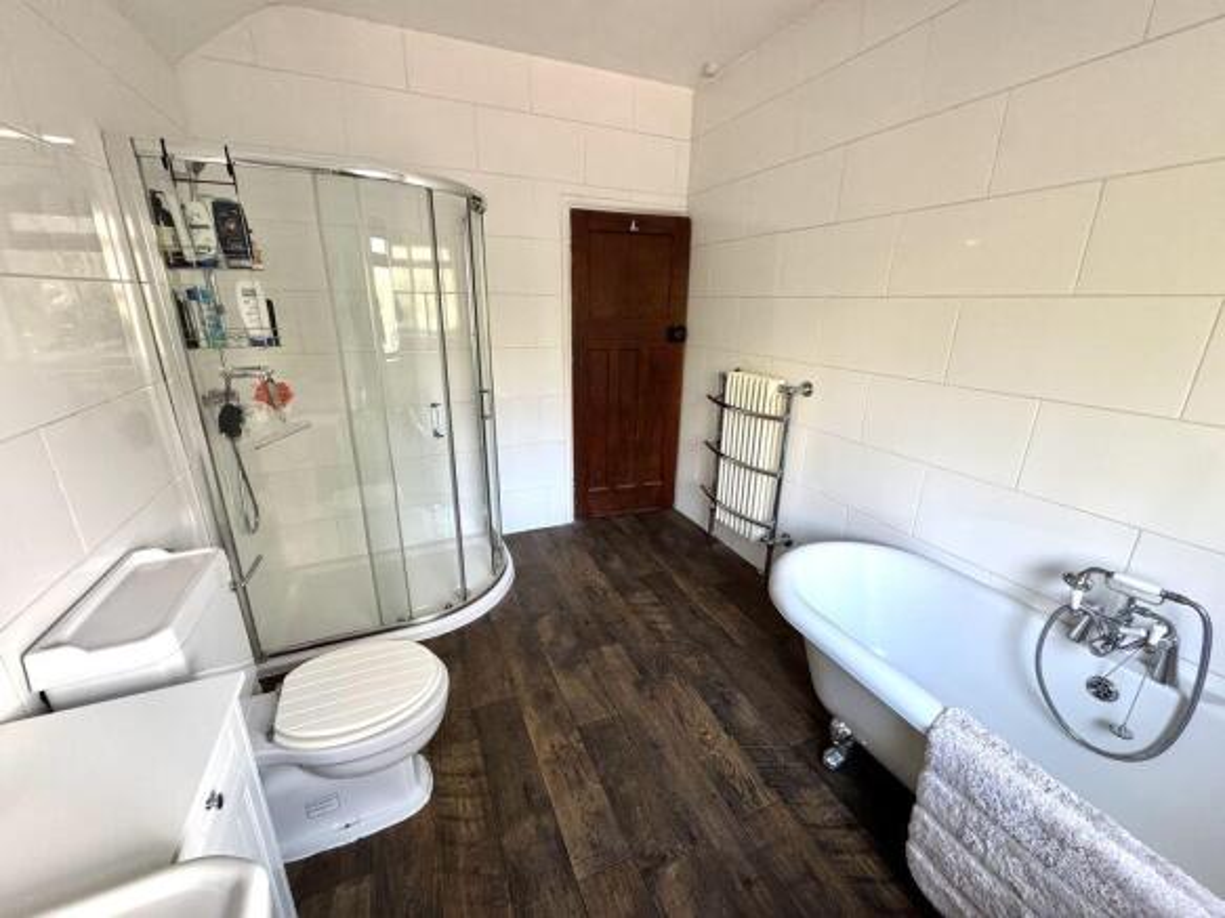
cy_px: 459
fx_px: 495
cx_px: 612
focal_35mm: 14
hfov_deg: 102.1
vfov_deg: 85.7
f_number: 2.2
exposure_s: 1/78
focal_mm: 2.22
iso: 320
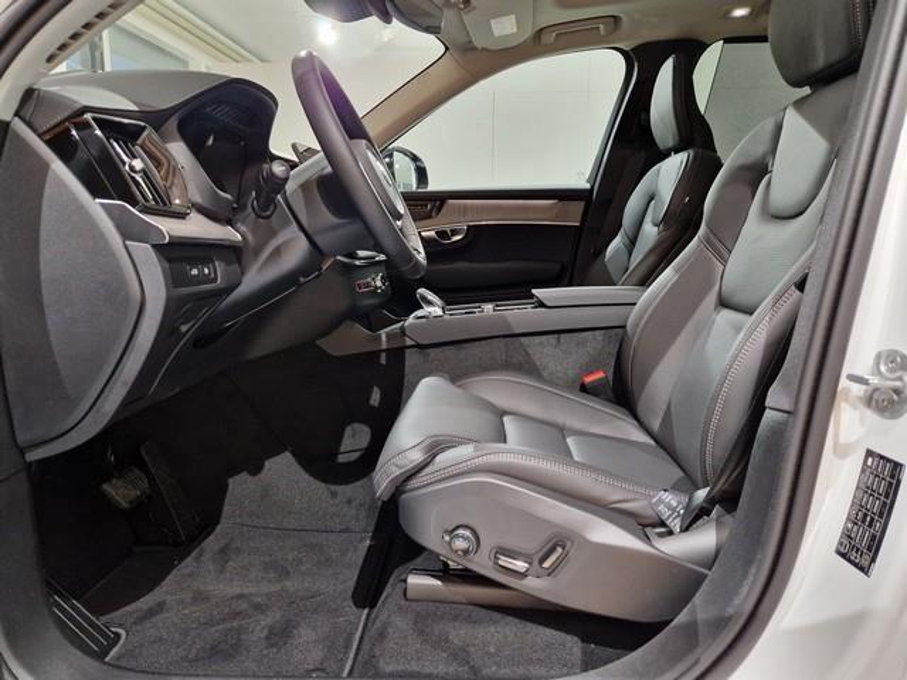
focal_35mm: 23
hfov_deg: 73.9
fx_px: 603
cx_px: 454
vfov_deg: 58.9
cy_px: 340
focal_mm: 5.4
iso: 320
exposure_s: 1/50
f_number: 1.8
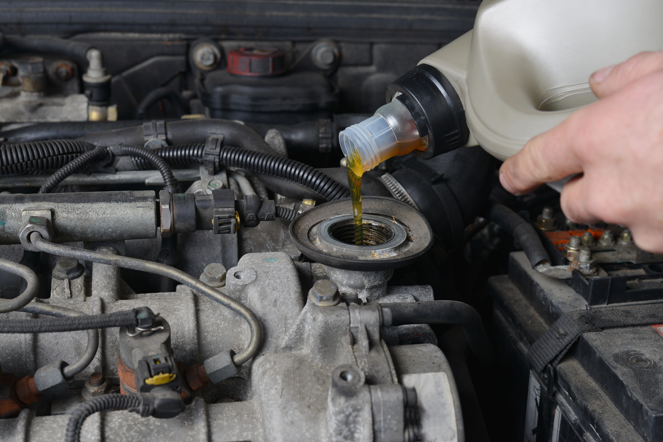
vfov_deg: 27.0
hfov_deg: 39.6
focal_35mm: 50
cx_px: 332
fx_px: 921
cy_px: 221
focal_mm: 50
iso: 200
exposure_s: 1/100
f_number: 9
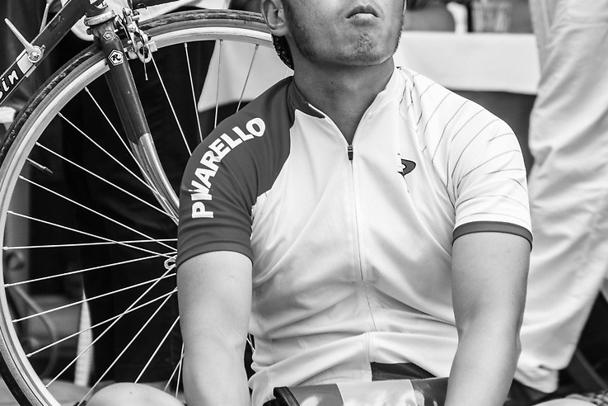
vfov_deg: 2.5
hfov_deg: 3.7
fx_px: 9339
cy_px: 43
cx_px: 85
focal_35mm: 553
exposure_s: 1/100
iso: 400
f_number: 7.1
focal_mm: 170
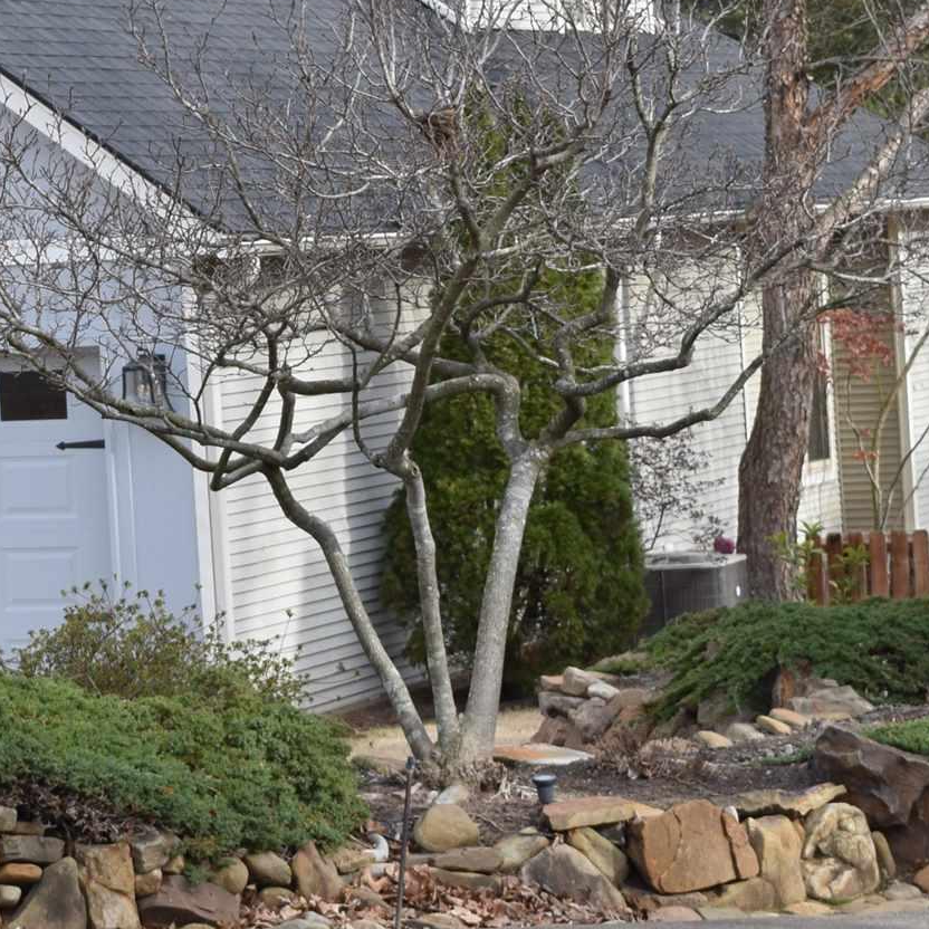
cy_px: 161
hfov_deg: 10.8
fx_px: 4858
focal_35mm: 160
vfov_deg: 10.9
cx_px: -131
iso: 200
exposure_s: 1/320
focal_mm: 34
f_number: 9
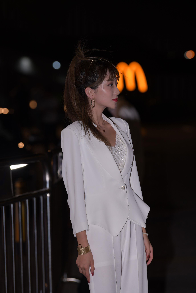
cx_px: 98
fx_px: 1225
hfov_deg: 9.1
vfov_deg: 13.7
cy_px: 146
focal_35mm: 150
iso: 640
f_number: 4
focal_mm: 150
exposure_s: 1/250
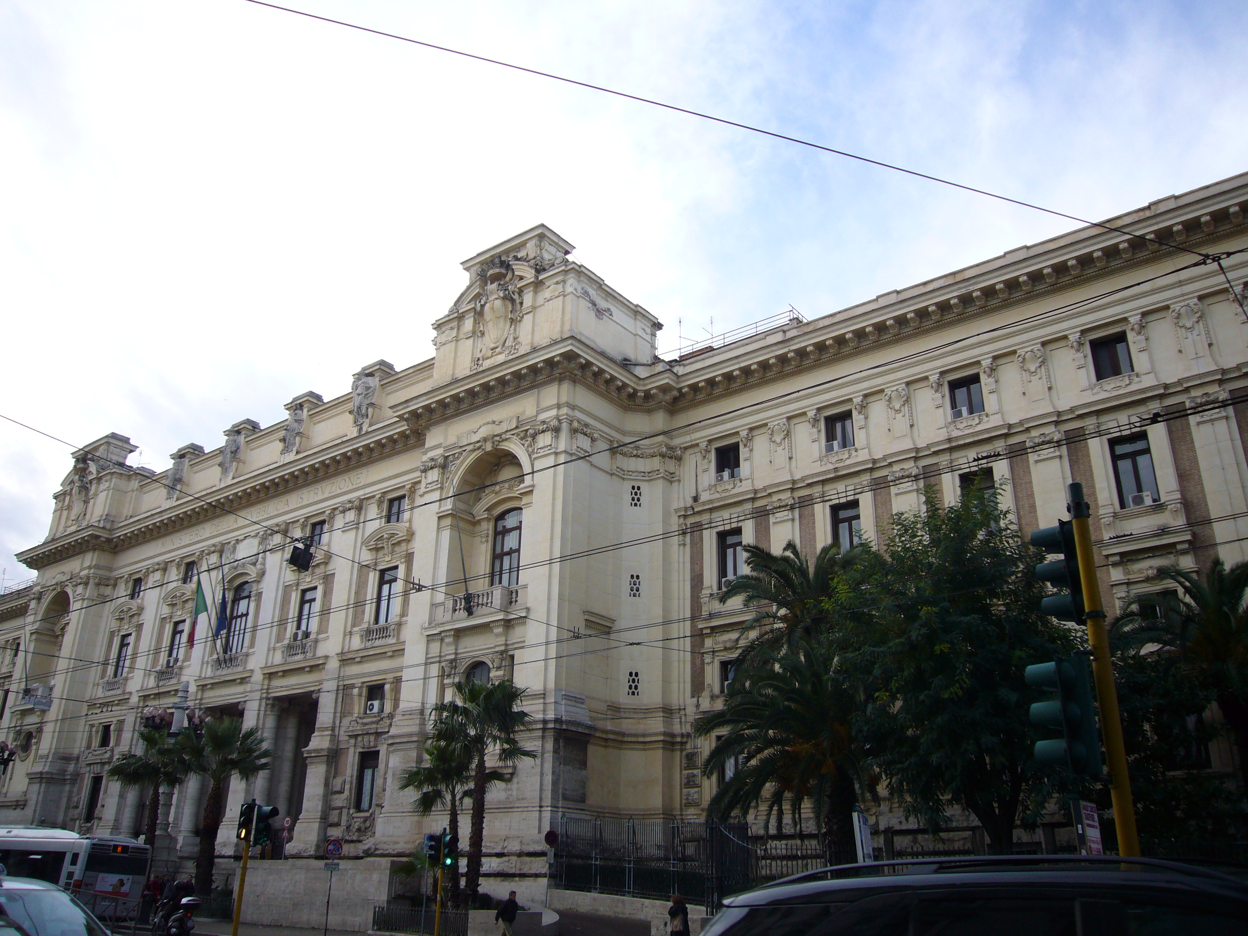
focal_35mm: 28
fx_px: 1009
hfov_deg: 63.4
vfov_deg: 49.7
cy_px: 468
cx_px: 624
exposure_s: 1/320
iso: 80
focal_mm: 4.6
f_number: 2.8
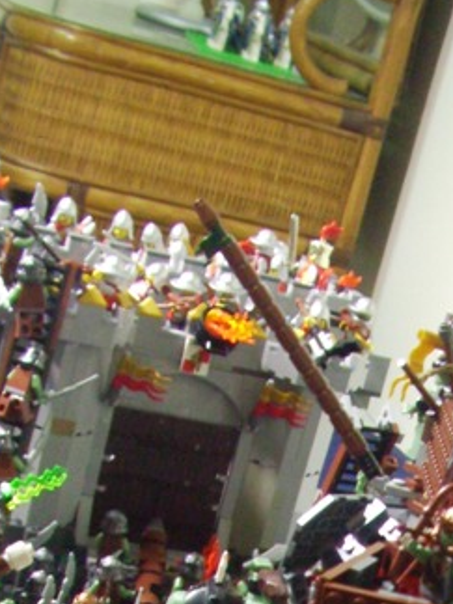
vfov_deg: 17.8
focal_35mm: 101
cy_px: 854
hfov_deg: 14.6
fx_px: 1762
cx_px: 364
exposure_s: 1/8
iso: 160
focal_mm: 5.7
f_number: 2.9
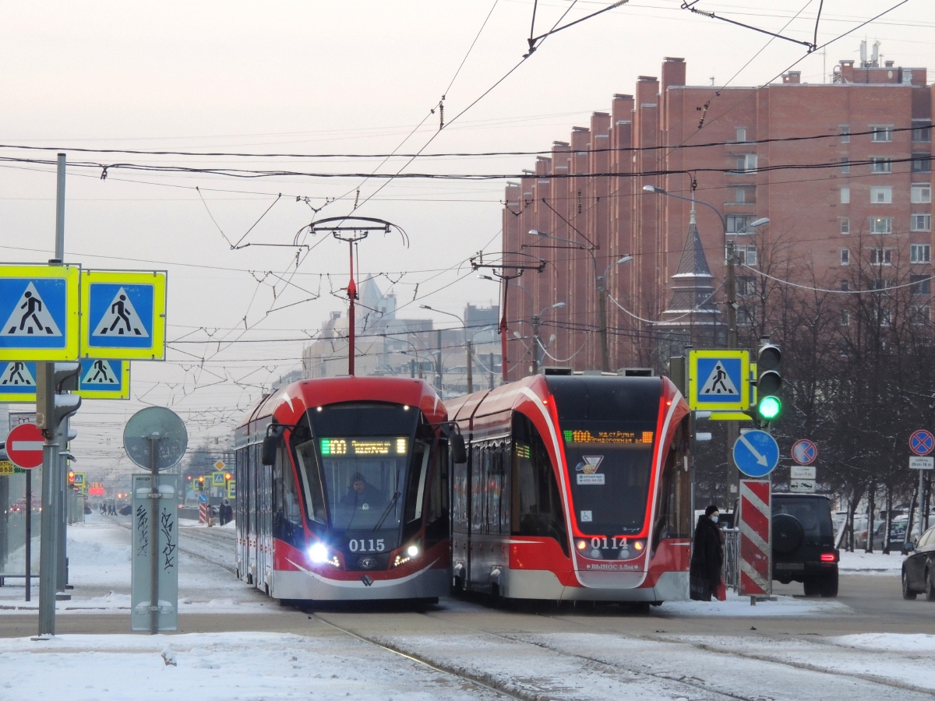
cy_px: 350
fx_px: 6077
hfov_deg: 8.8
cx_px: 468
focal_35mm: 225
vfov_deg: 6.6
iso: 360
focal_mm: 40.1
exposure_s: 1/200
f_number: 4.6
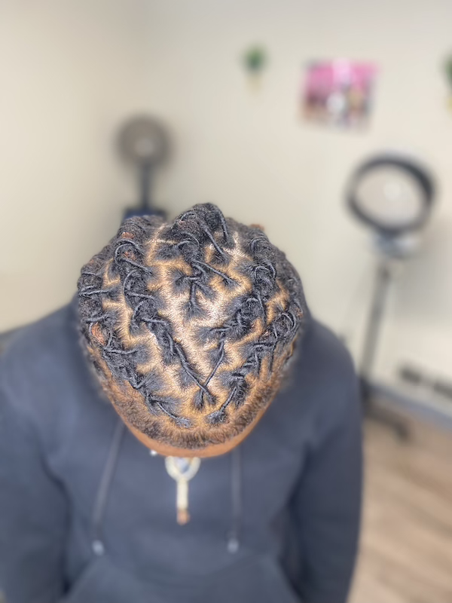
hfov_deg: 53.1
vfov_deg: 67.3
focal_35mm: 26
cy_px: 302
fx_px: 453
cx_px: 226
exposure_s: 1/60
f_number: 1.8
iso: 125
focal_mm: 4.25
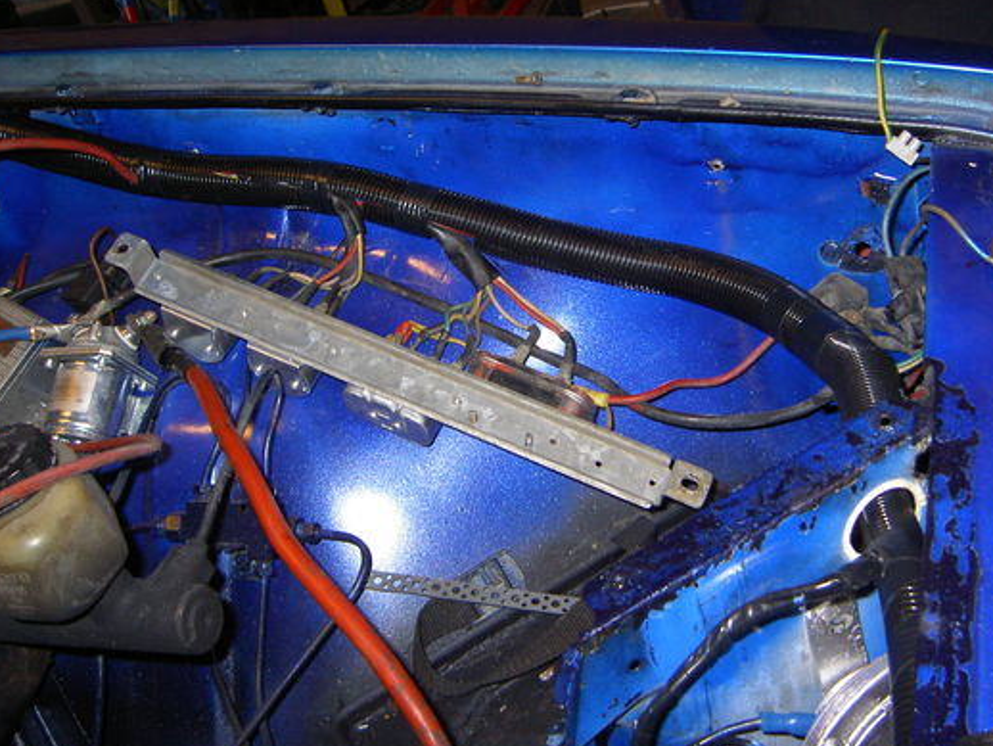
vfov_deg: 34.4
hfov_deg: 44.6
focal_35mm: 42
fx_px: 1205
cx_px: 592
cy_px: 345
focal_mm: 5.6
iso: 100
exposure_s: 1/60
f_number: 2.8
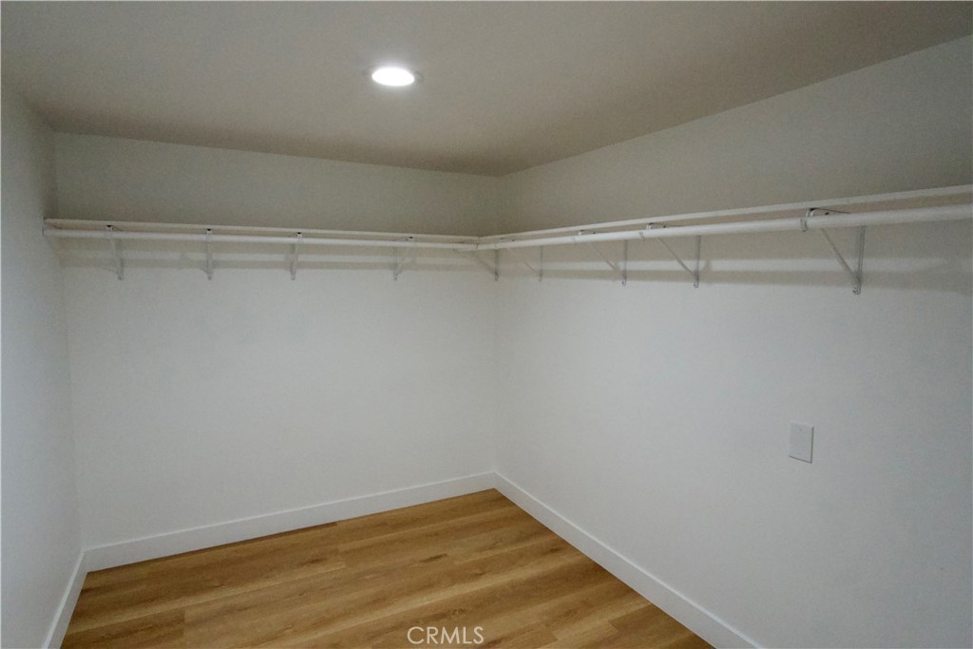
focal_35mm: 18
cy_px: 324
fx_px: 487
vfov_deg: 67.4
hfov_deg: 90.0
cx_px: 486
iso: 5000
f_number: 10
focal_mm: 12
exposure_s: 1/80
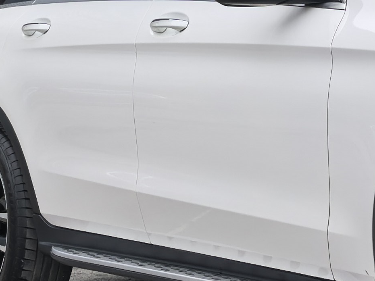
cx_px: 463
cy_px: -162
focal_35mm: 141
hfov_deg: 13.6
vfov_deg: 10.1
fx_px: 1527
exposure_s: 1/301
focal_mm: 6.98
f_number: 2
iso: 50
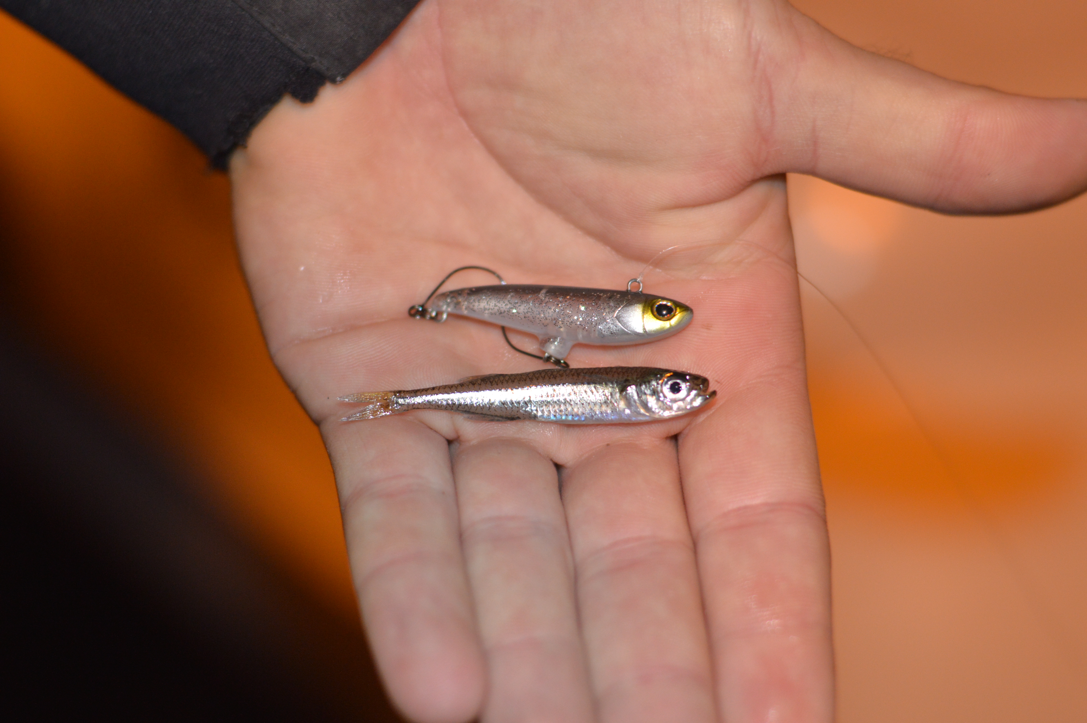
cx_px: 544
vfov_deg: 18.1
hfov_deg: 27.0
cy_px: 362
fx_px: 2263
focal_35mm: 75
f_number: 2.8
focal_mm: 50
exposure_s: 1/60
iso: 720
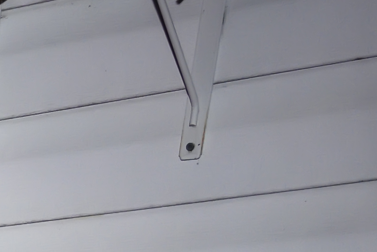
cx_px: -947
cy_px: 943
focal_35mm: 215
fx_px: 2249
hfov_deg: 7.6
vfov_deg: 5.7
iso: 640
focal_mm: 28.5
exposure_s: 1/125
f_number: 4
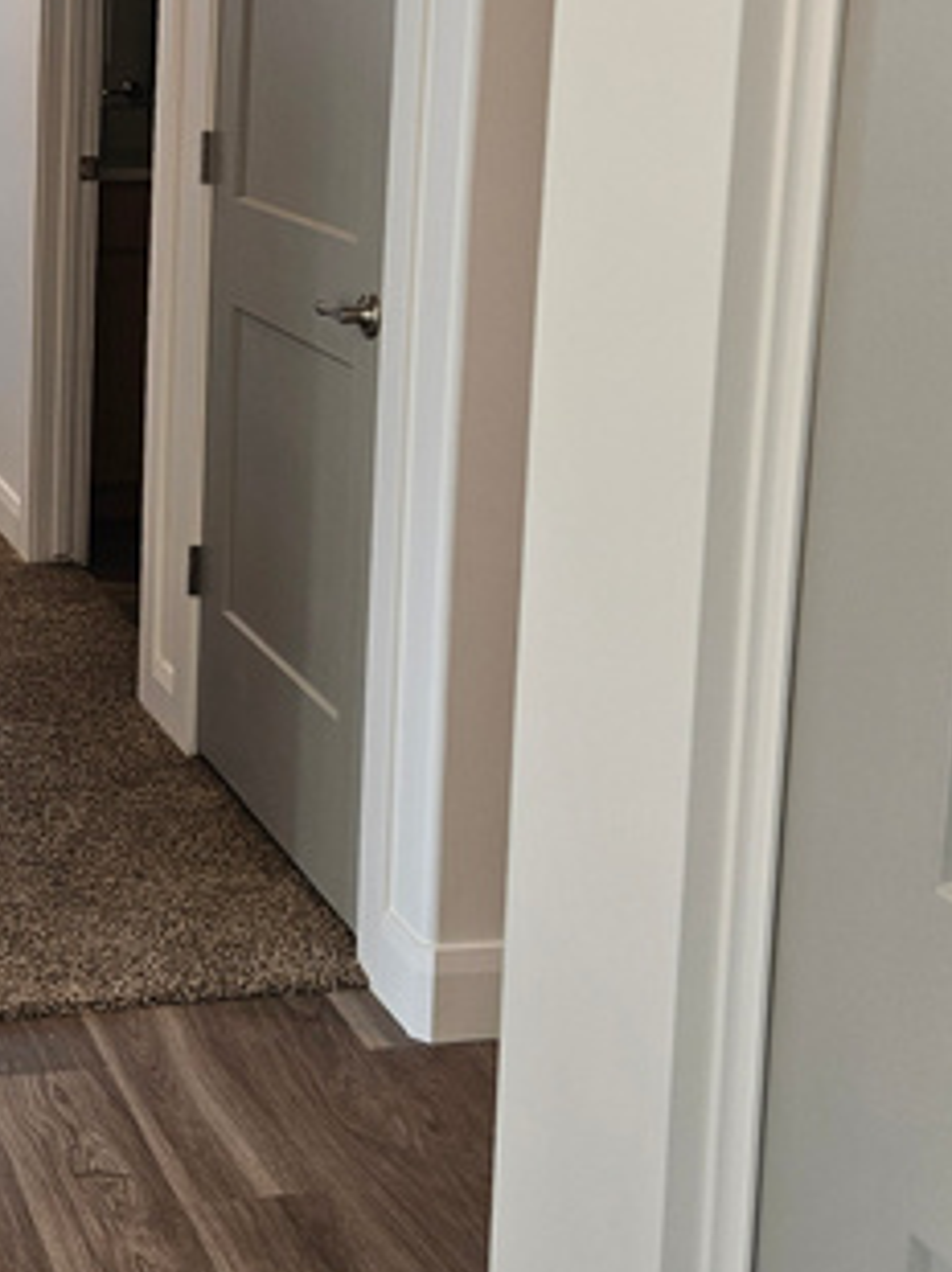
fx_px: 2093
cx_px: -148
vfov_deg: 32.8
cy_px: 250
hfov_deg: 23.7
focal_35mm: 57
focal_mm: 5.4
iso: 80
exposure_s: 1/120
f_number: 1.8
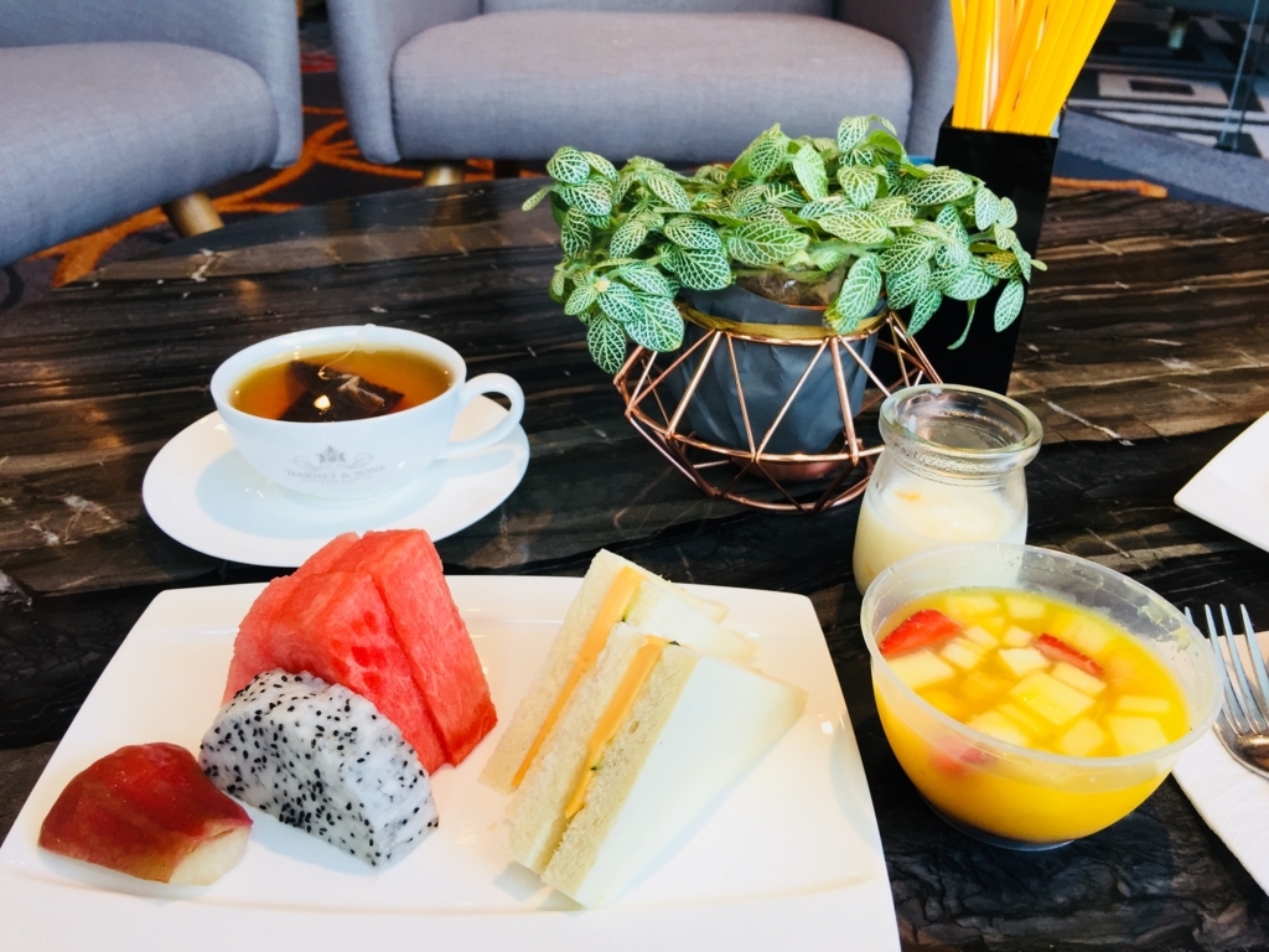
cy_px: 476
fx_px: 1063
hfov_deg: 61.7
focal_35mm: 29
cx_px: 634
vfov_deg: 48.2
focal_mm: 4.15
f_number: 2.2
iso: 40
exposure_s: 1/50
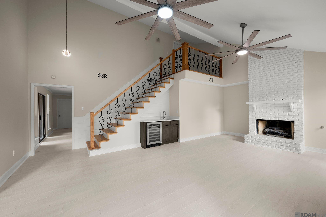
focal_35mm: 14
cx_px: 163
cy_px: 108
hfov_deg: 104.3
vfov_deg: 81.1
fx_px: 127
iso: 250
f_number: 10
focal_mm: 14
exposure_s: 1/10
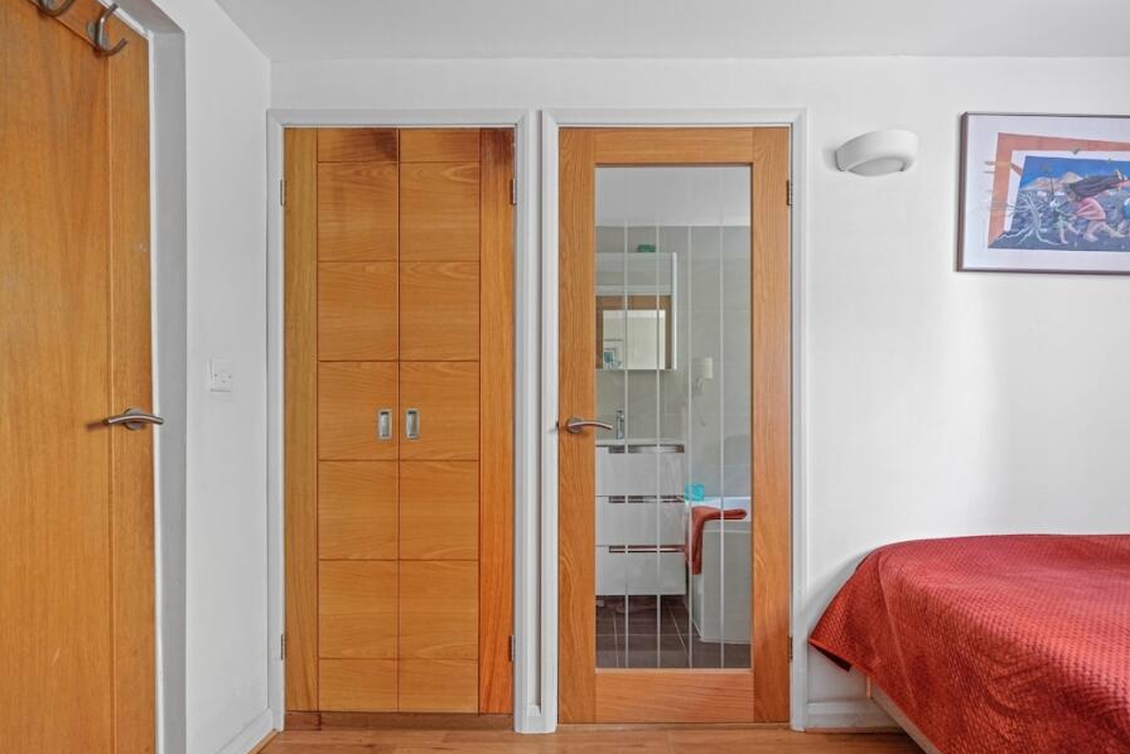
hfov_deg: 96.6
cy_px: 420
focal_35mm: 16
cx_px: 604
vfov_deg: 73.5
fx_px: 502
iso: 1600
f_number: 4
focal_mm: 14
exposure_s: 1/10
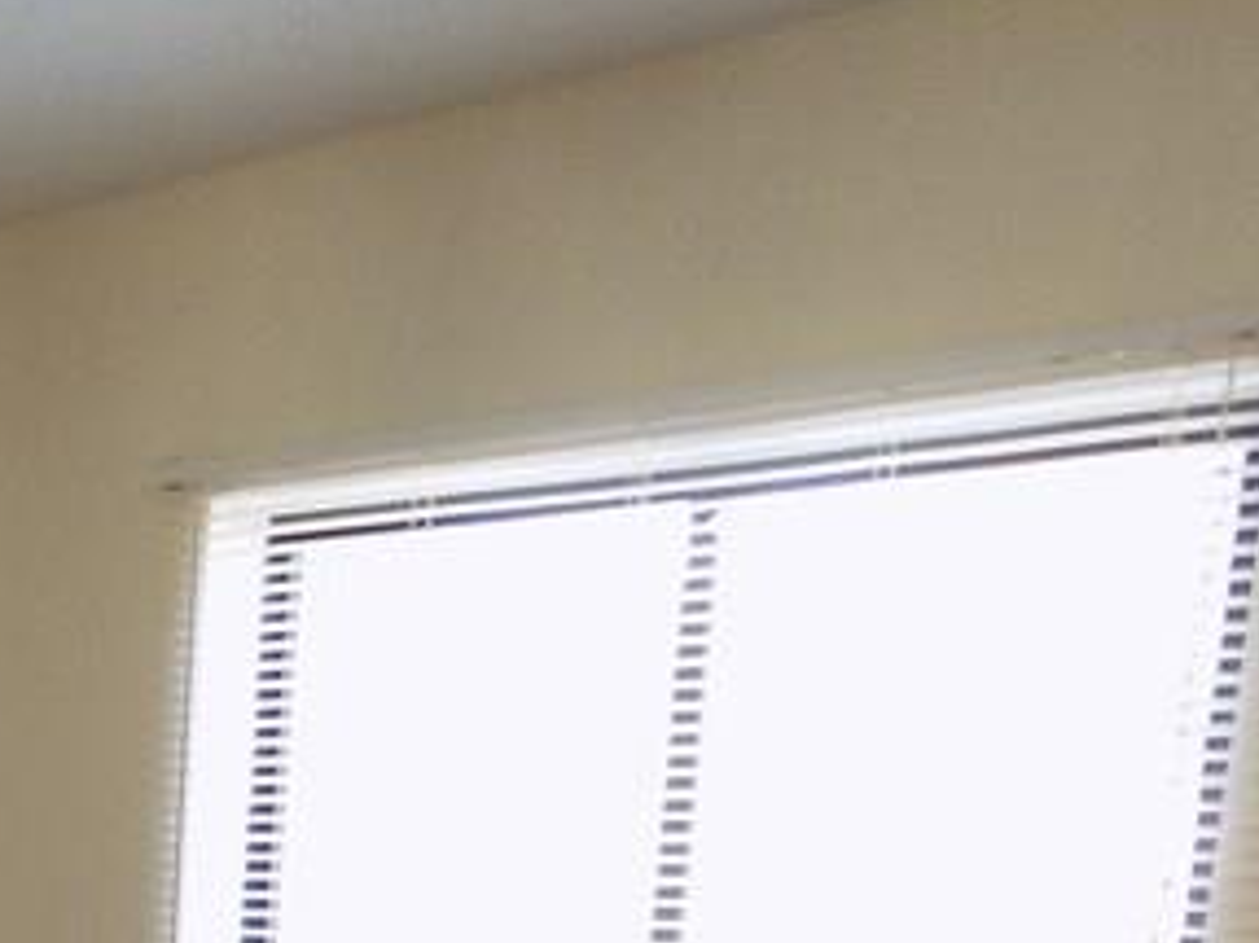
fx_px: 2981
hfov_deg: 20.4
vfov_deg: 16.1
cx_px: -632
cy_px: 1509
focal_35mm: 82
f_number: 3.1
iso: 140
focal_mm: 4
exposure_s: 1/30
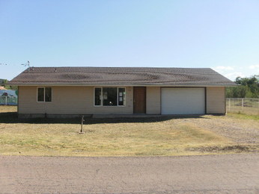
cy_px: 97
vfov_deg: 39.7
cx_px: 130
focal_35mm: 36
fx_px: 270
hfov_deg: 51.3
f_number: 5.6
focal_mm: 6.3
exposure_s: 1/400
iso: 100
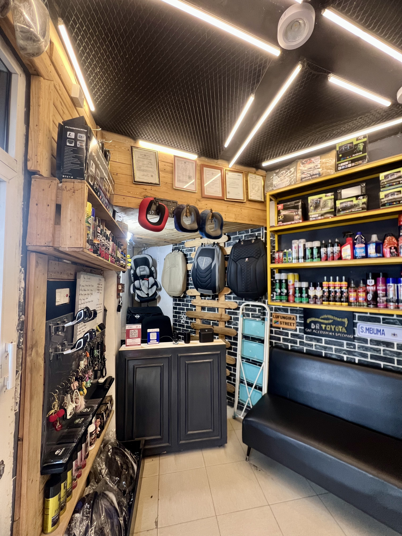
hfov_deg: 89.9
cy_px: 268
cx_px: 201
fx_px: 201
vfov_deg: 106.2
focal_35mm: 13
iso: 200
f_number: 1.8
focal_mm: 1.57
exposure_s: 1/99
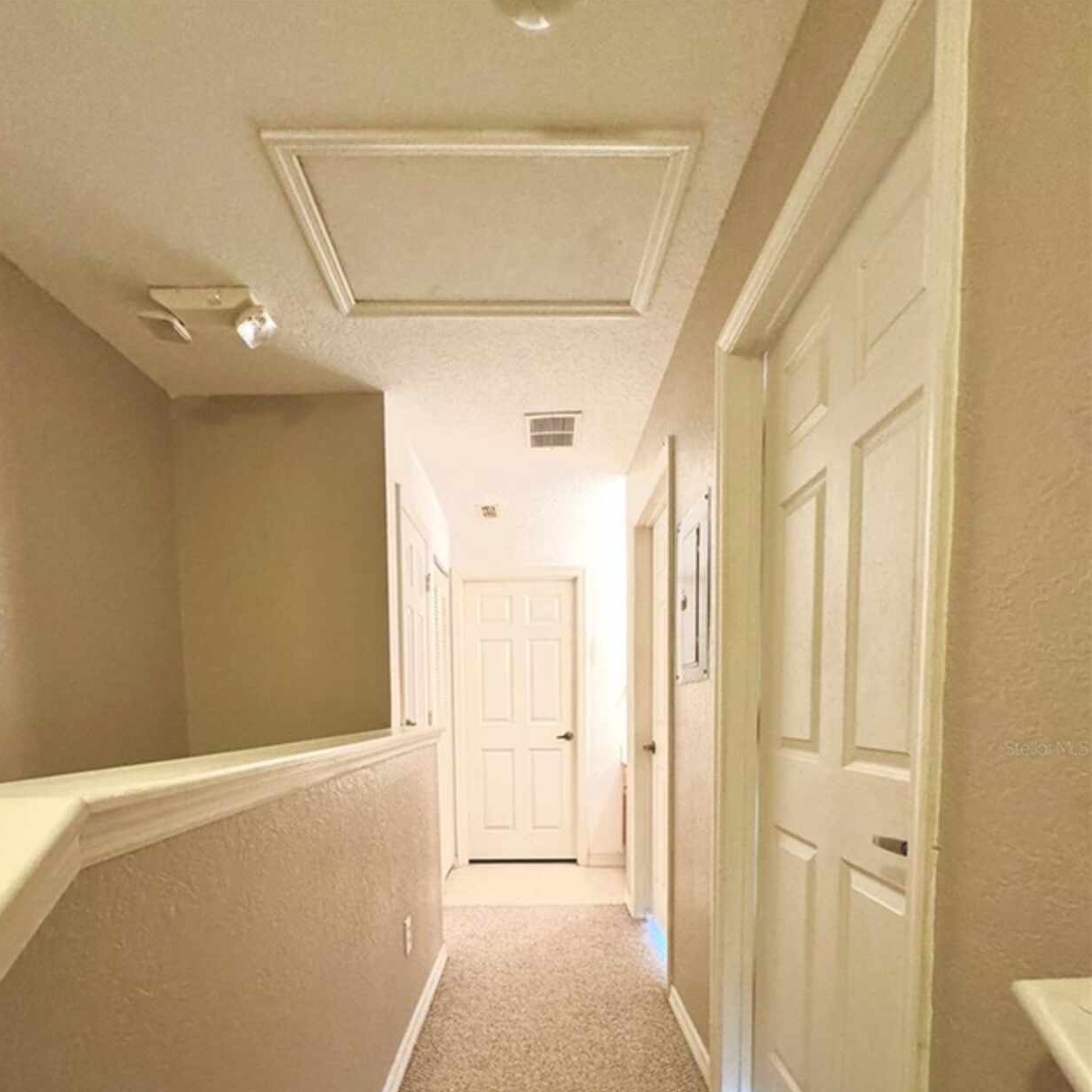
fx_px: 607
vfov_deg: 80.5
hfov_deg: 83.9
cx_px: 530
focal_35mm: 17
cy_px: 747
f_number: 2.2
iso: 320
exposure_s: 1/60
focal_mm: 2.22
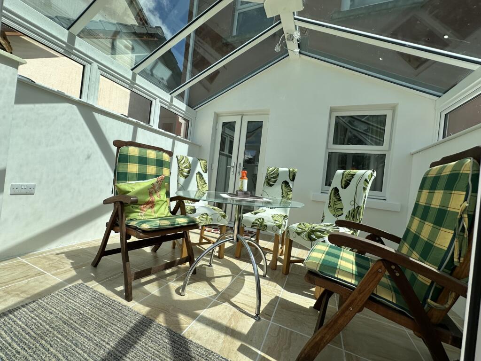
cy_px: 180
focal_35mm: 14
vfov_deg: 85.7
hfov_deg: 102.1
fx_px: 195
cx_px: 240
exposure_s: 1/1435
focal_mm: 2.22
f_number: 2.2
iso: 50
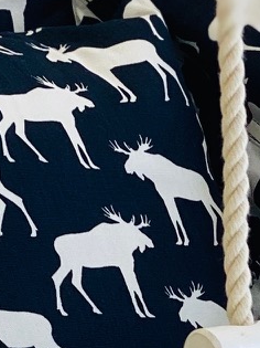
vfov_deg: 5.9
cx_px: 206
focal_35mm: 333
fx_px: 3337
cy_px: 341
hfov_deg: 4.5
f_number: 2
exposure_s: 1/100
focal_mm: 6
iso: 20
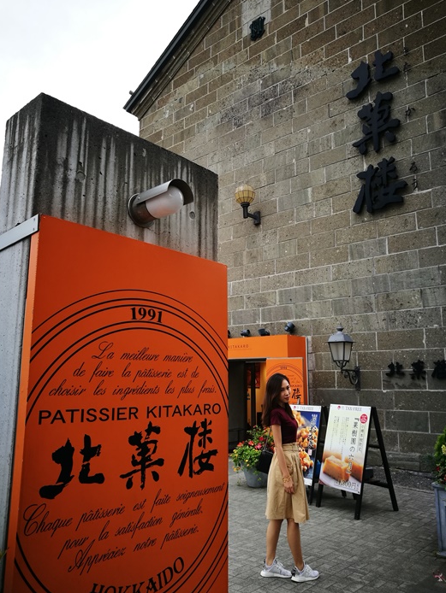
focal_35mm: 28
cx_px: 220
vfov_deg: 63.4
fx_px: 481
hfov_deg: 49.8
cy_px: 294
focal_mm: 4.5
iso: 50
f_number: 2.2
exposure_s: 1/137
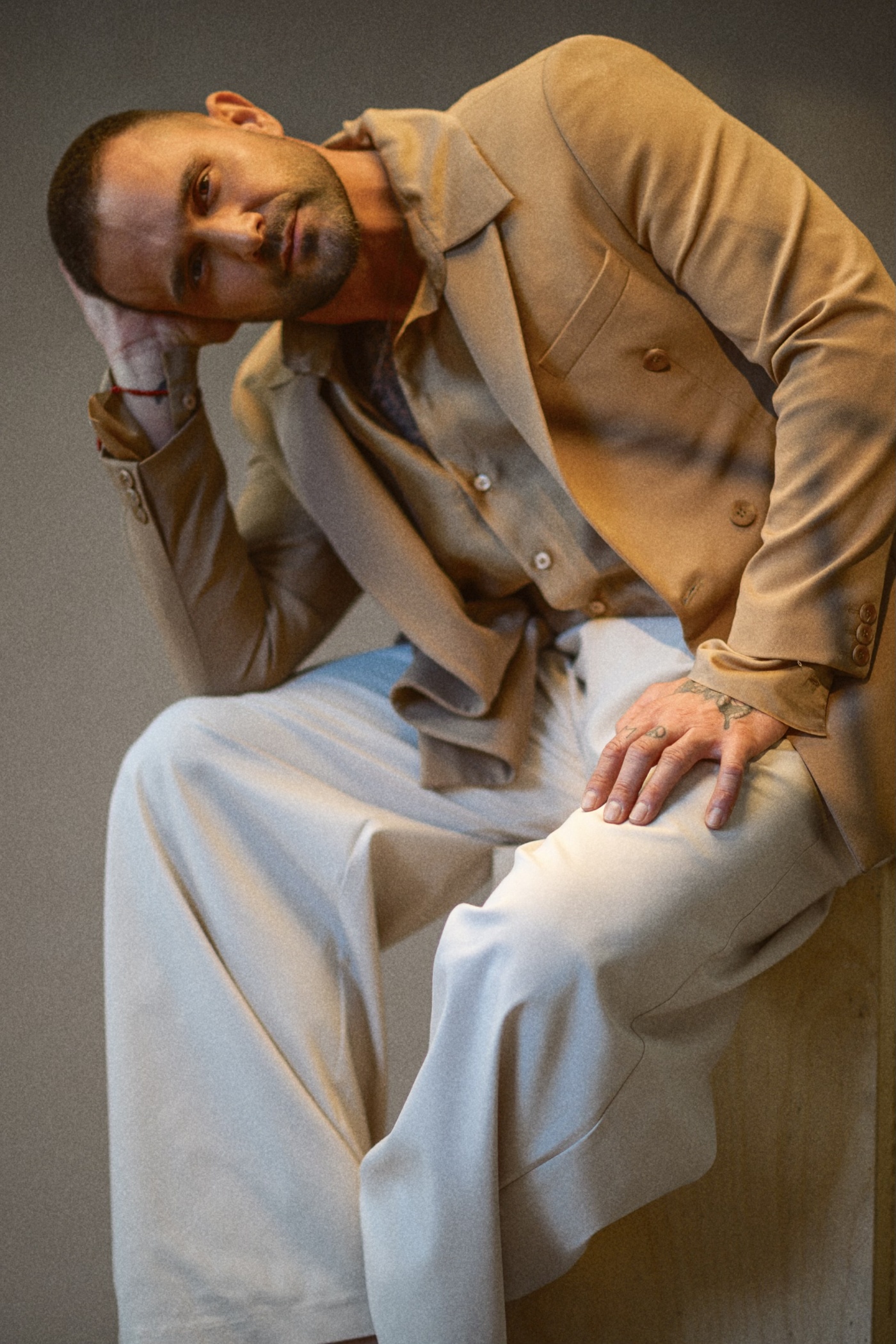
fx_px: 3173
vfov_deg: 23.9
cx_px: 448
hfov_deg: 16.1
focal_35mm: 85
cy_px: 672
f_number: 1.4
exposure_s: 1/200
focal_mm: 85
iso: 100
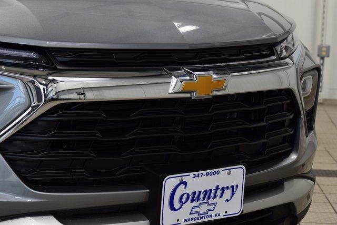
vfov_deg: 13.0
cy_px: 112
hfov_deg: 19.5
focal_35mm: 105
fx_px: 983
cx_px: 168
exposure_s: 1/30
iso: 720
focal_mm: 70
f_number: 7.1
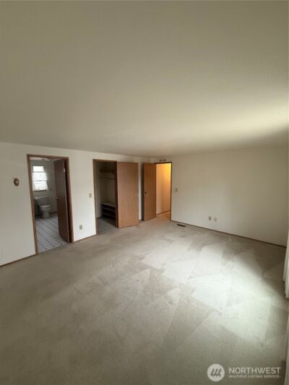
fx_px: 156
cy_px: 192
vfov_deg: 102.1
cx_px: 144
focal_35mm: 14
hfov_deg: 85.7
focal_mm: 2.22
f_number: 2.2
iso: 320
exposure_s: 1/120
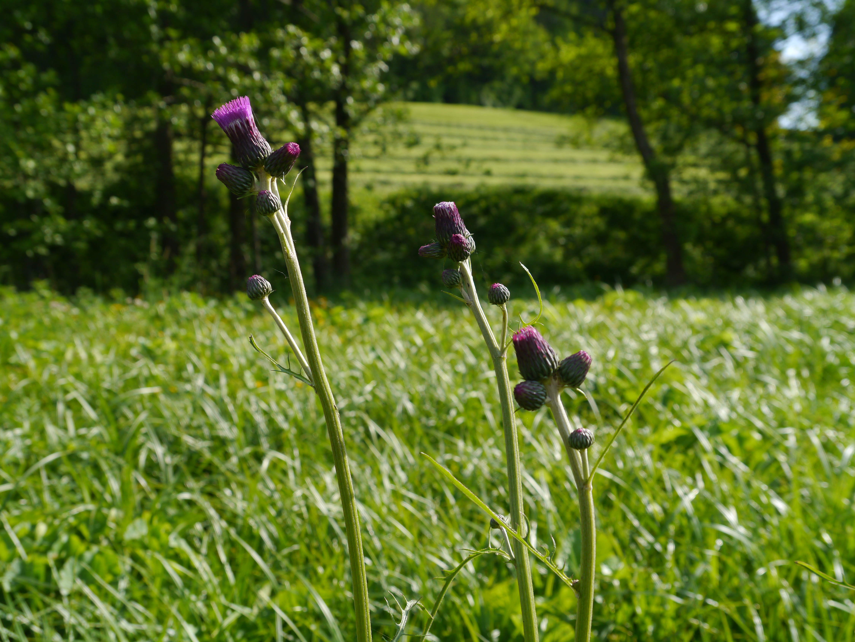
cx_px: 428
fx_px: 1235
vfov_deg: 29.1
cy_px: 321
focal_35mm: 50
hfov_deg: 38.2
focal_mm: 25
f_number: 7.1
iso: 160
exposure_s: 1/250
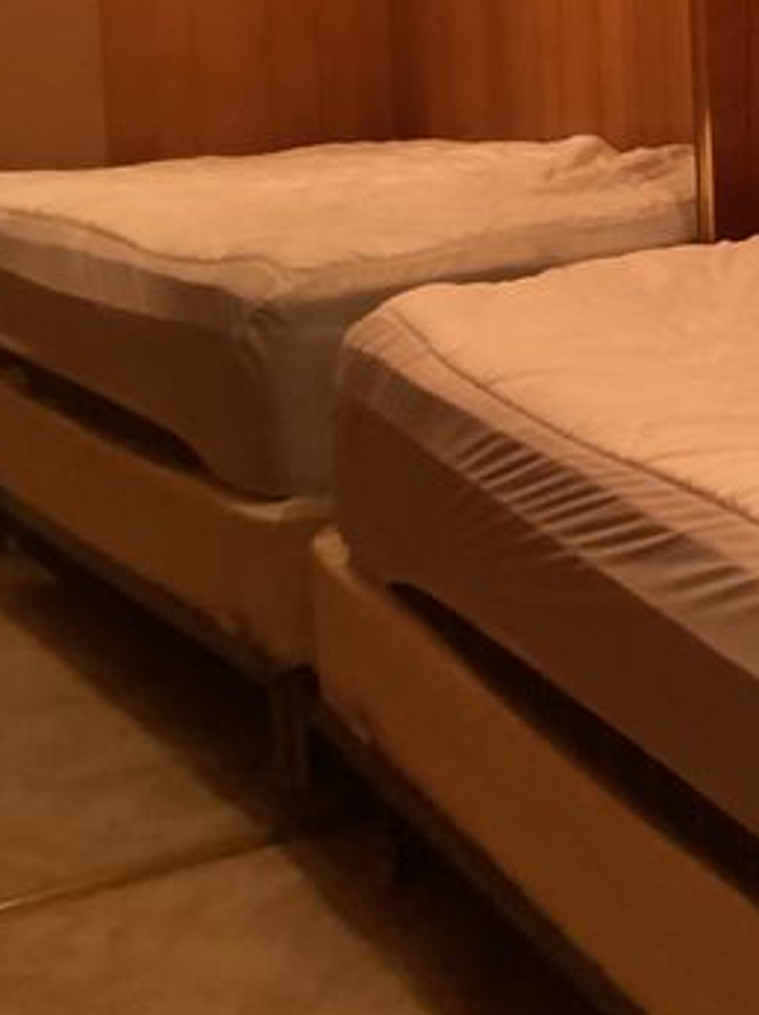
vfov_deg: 23.6
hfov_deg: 18.1
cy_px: -75
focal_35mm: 78
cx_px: 847
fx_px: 2285
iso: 320
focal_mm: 3.3
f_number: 2.4
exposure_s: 1/60
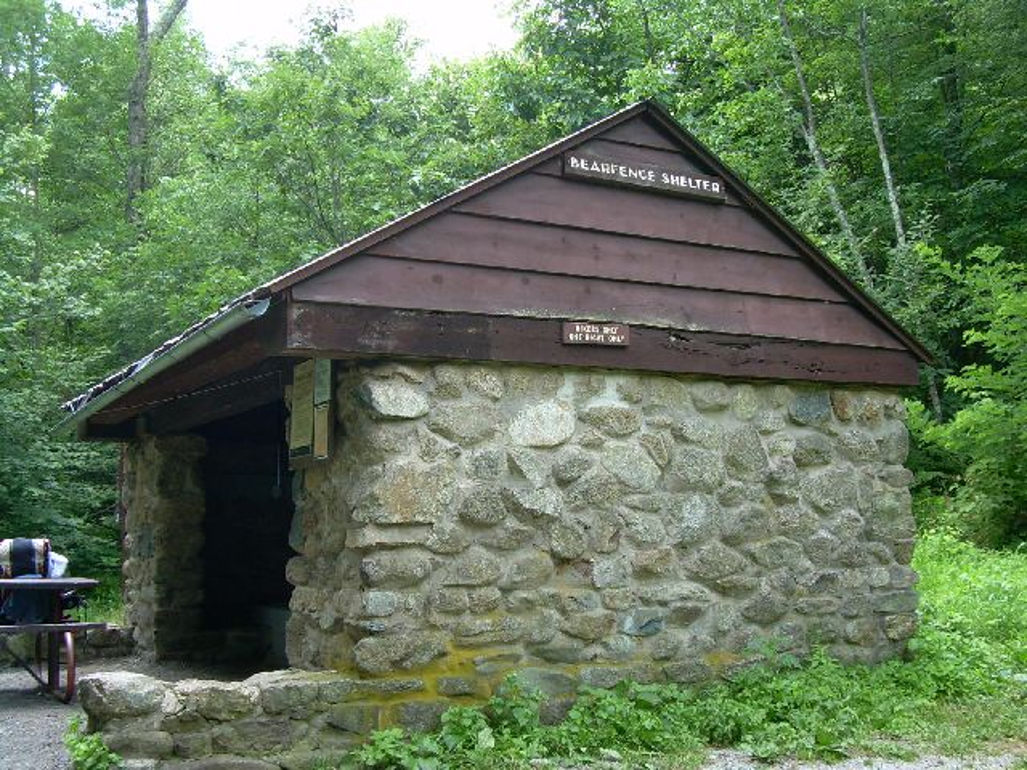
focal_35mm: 44
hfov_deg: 42.9
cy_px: 385
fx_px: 1305
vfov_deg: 32.9
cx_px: 514
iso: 100
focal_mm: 7.2
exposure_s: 1/71.3
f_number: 2.9
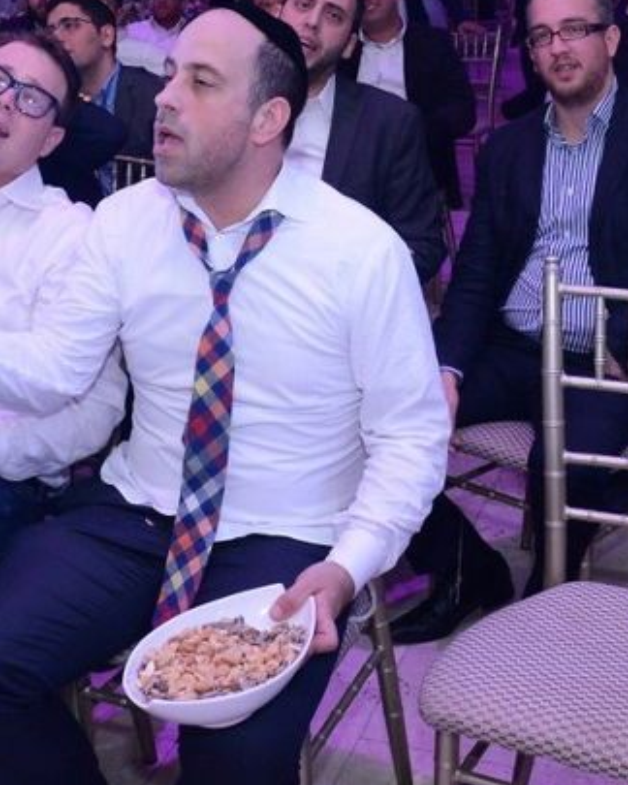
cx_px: 246
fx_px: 1324
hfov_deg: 26.6
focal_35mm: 57
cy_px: 206
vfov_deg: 32.5
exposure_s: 1/125
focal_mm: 24
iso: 4000
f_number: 5.6
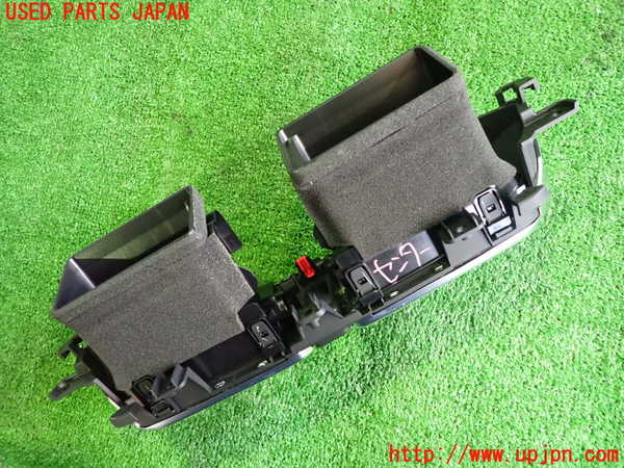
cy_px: 234
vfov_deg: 54.9
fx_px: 451
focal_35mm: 25
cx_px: 312
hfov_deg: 69.4
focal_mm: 4.5
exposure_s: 1/80
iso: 1250
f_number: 2
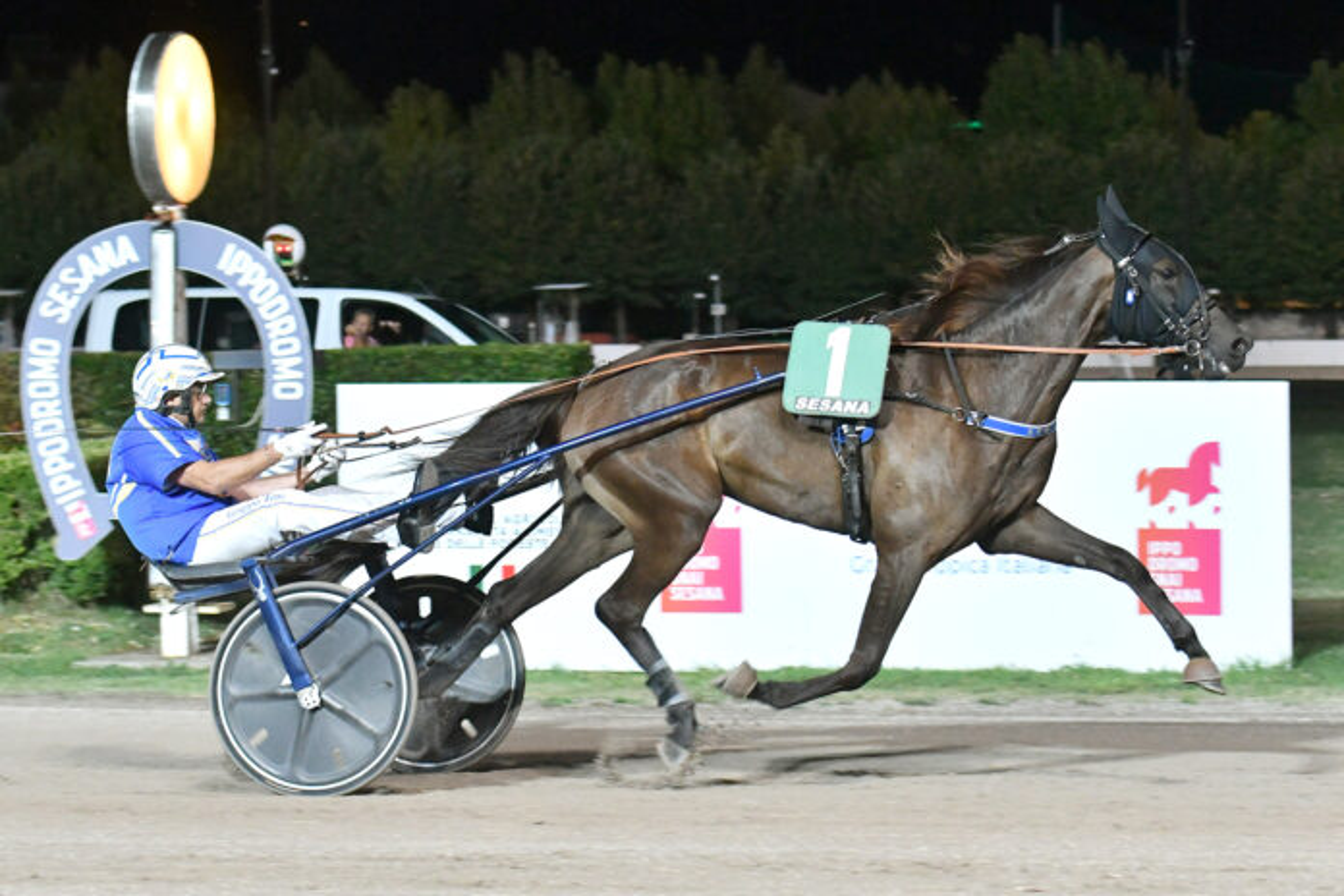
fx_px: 4368
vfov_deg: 11.7
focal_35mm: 117
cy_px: 448
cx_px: 672
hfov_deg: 17.5
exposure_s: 1/500
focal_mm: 78
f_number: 5
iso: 5000
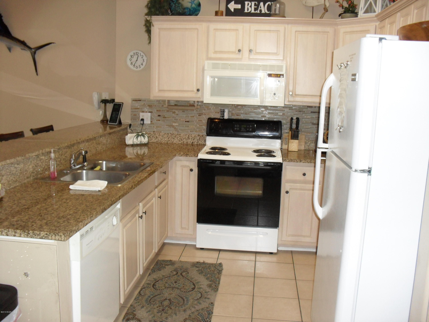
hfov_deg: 52.6
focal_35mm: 35
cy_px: 161
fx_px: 434
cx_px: 214
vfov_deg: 40.7
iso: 200
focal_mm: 6.3
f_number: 3.2
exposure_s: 1/45
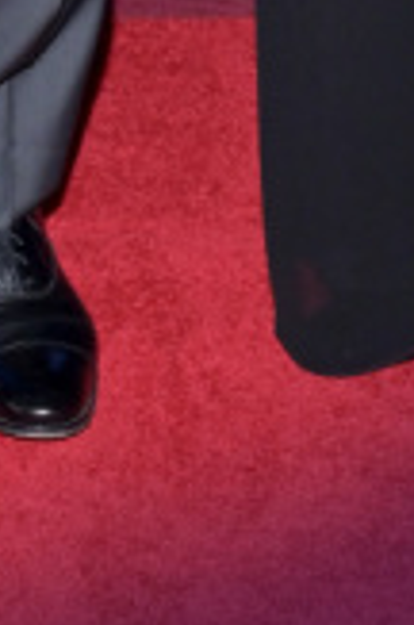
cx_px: 197
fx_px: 3239
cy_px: -805
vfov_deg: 9.9
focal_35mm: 187
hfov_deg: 7.3
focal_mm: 38
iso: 1000
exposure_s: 1/125
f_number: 10
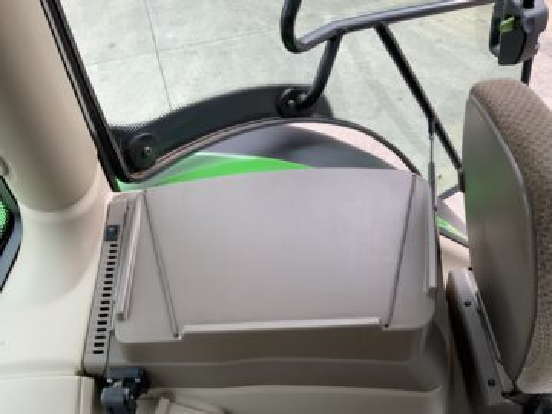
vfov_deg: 48.2
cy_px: 207
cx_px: 276
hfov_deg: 61.7
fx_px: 462
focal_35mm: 29
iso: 16
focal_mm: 3
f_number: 1.8
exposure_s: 1/289
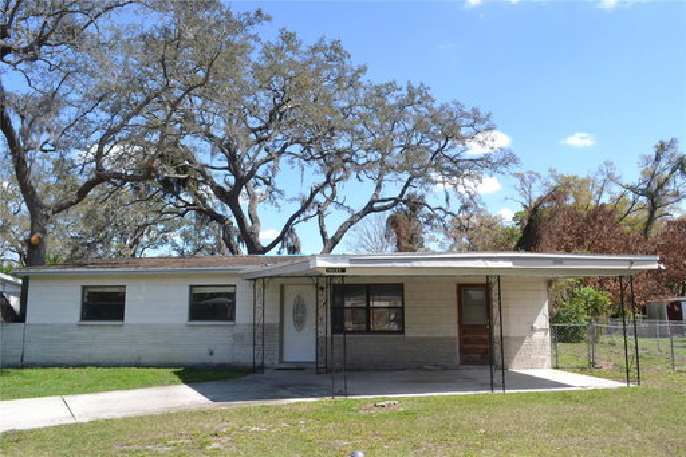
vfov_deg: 47.9
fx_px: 514
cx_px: 343
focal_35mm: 27
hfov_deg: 67.4
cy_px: 228
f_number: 14
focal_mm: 18
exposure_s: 1/800
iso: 1600
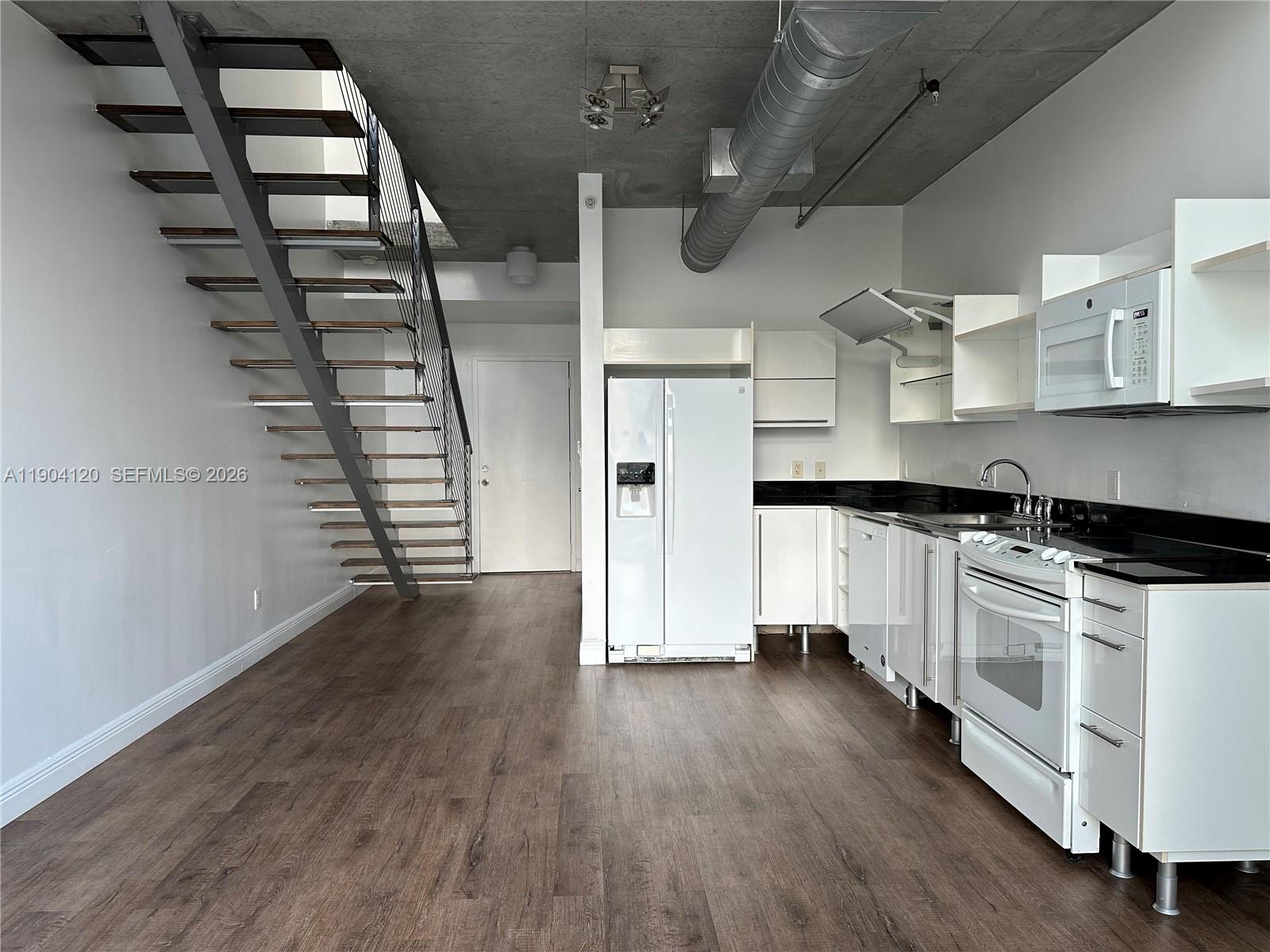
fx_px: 881
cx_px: 635
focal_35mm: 24
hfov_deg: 71.6
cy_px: 476
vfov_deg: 56.8
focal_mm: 6.86
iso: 125
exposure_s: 1/120
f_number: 1.78
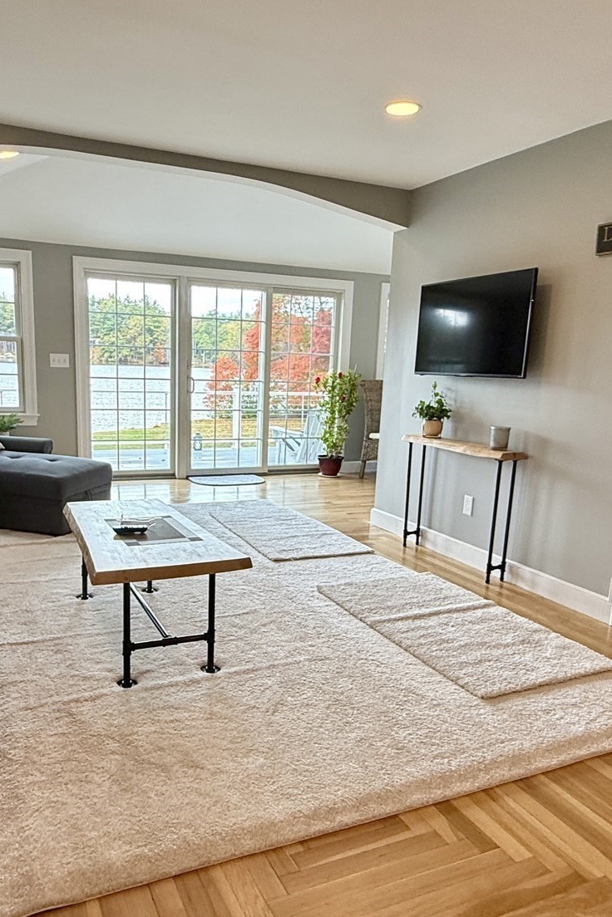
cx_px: 271
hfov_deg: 47.8
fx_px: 688
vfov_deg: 67.2
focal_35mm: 27
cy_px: 504
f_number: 2.2
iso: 80
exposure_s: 1/120
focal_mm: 2.22
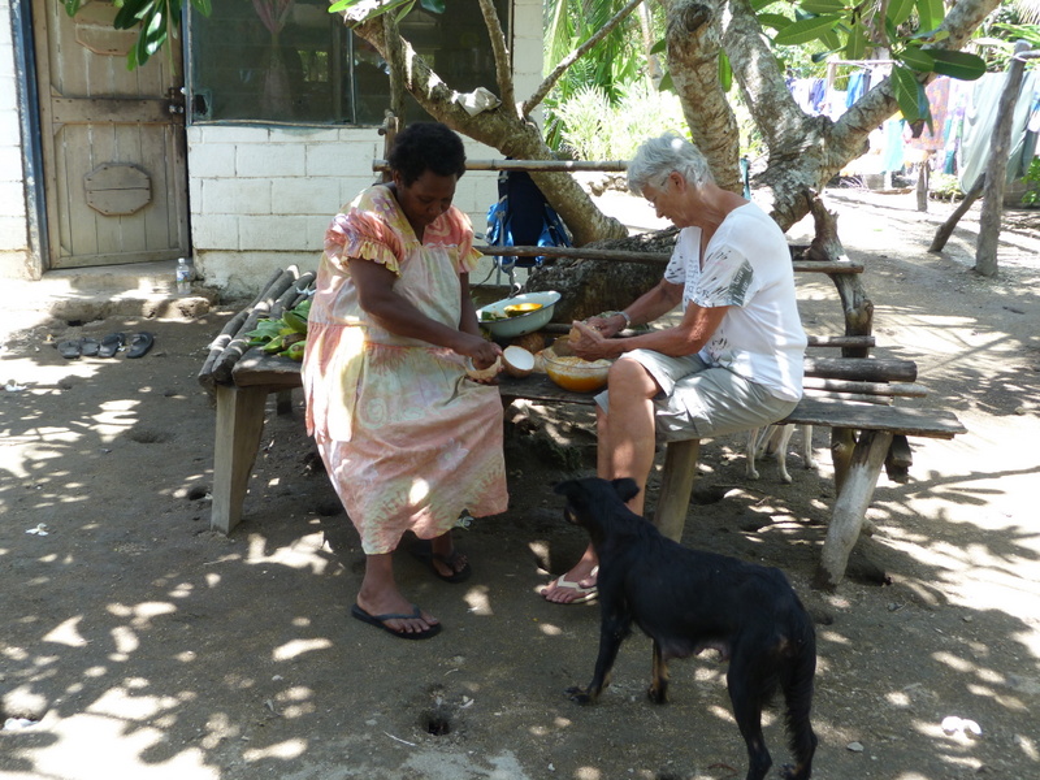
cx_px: 520
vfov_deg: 40.7
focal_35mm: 35
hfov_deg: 52.6
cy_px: 390
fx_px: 1052
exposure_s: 1/80
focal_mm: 6.3
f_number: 3.1
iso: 80
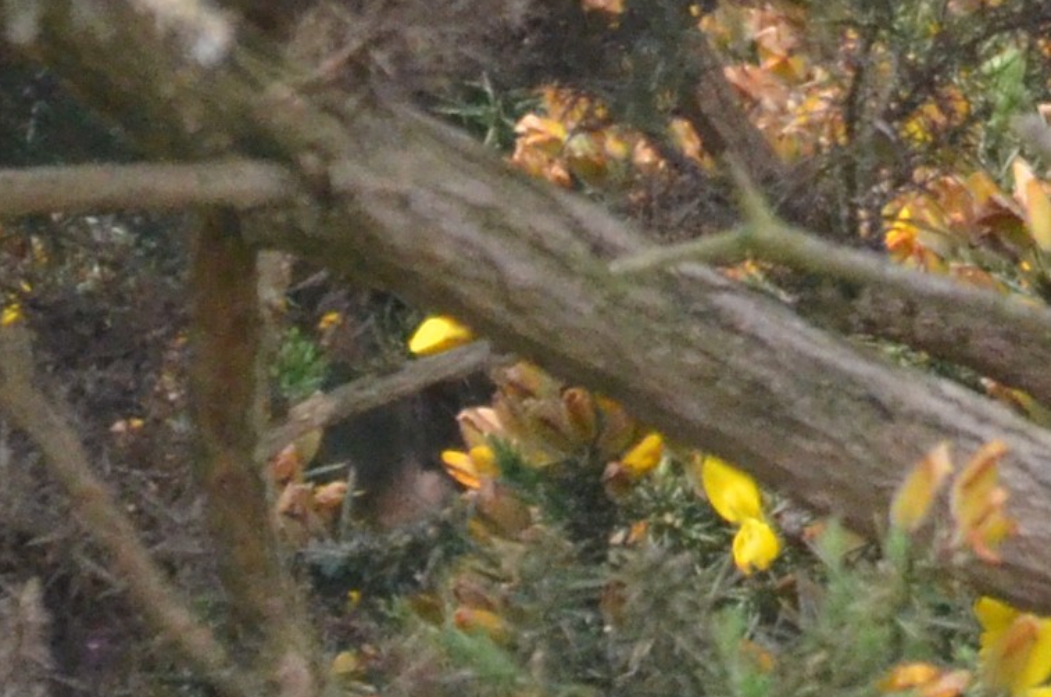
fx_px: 93409
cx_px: 883
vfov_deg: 0.4
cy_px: 261
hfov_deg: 0.6
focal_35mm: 3205
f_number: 9
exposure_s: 1/1250
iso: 2500
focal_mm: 500
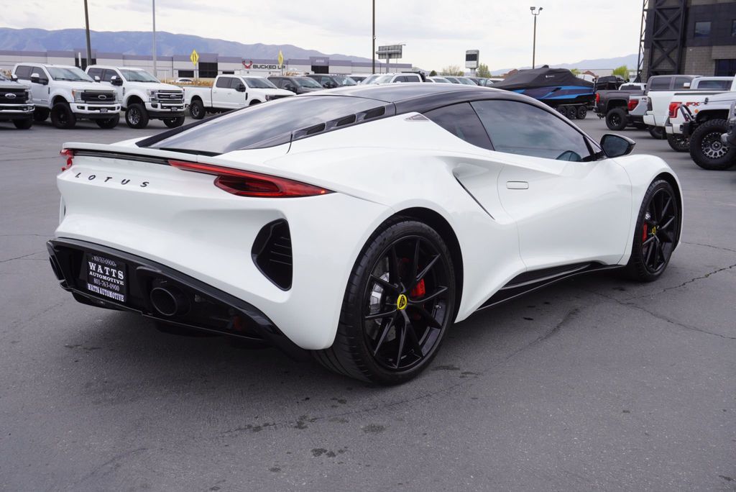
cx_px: 368
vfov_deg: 35.5
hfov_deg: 51.3
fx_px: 767
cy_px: 246
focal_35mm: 38
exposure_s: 1/125
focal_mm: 25
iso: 100
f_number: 9
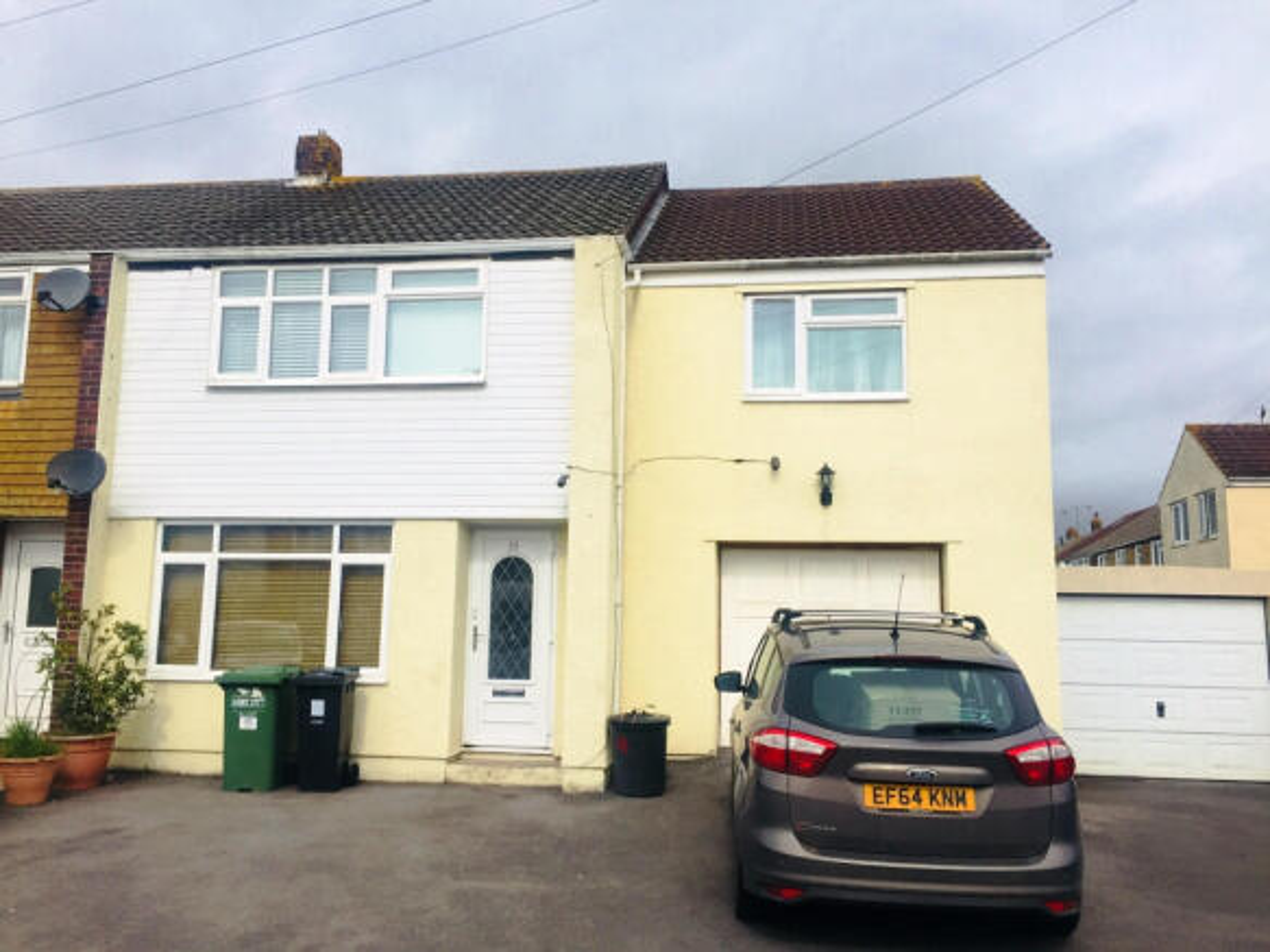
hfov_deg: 61.7
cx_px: 635
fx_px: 1064
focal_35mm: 29
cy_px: 476
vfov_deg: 48.2
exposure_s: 1/3300
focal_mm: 4.15
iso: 32
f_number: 2.2
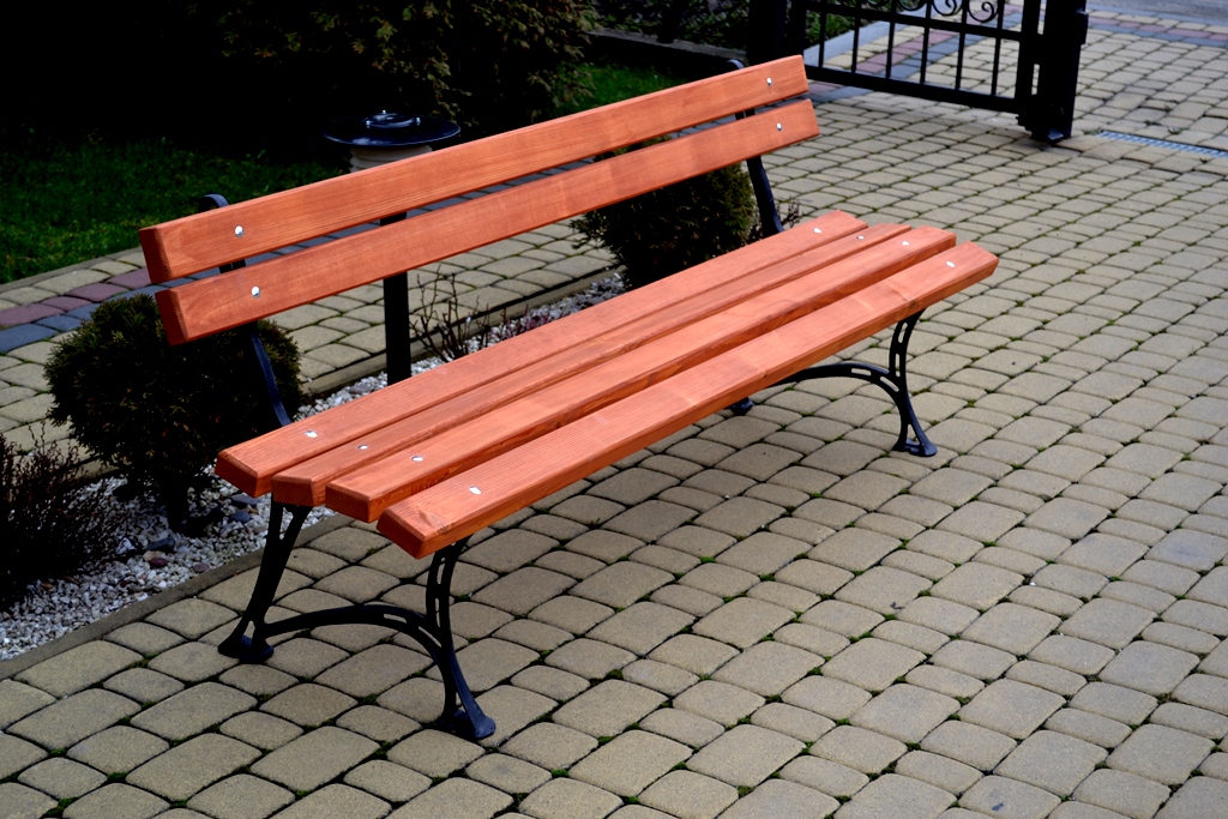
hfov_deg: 33.4
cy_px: 410
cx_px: 614
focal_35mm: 60
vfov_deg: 22.6
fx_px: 2047
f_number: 5.3
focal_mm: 40
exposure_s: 1/100
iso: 100
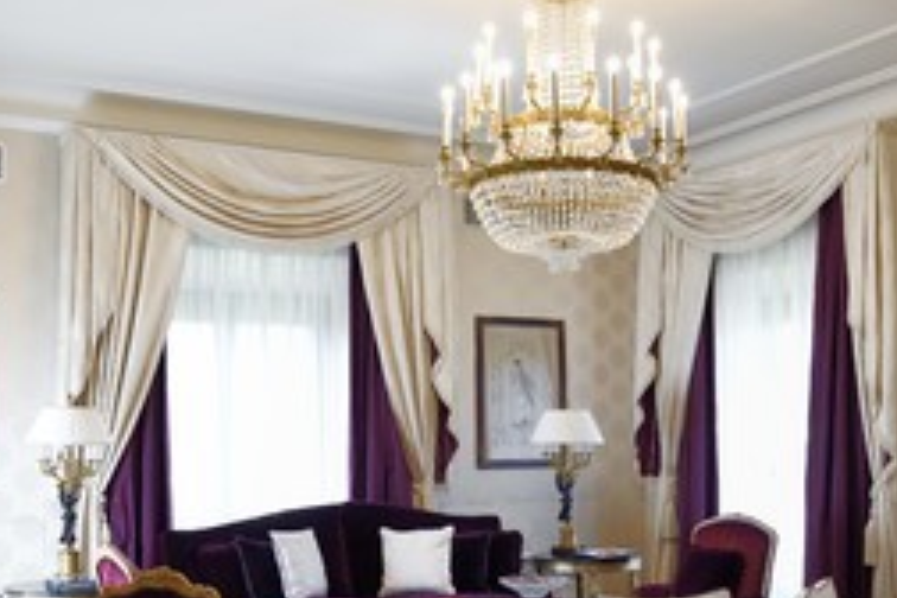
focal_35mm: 50
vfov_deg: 26.7
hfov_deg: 39.5
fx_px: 1246
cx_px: 498
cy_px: 434
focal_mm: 30
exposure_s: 1/80
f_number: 8
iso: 800
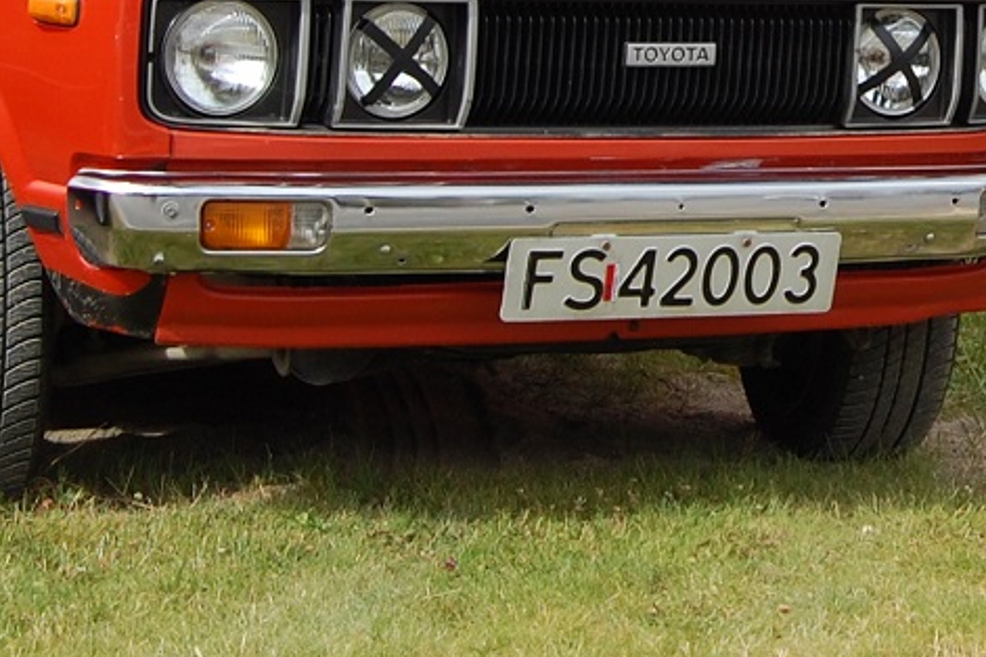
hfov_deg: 13.1
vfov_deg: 8.7
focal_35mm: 155
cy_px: -140
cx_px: 925
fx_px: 4245
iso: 200
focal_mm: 30
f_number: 9
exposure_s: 1/320
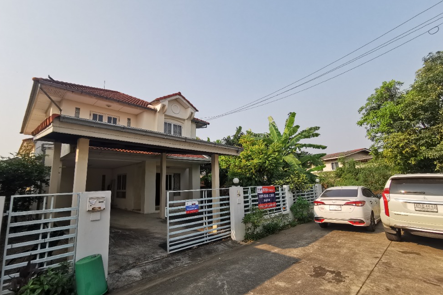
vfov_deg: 70.5
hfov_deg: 93.3
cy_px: 150
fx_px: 209
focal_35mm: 17
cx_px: 220
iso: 50
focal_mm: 2.35
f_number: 2.2
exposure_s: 1/709
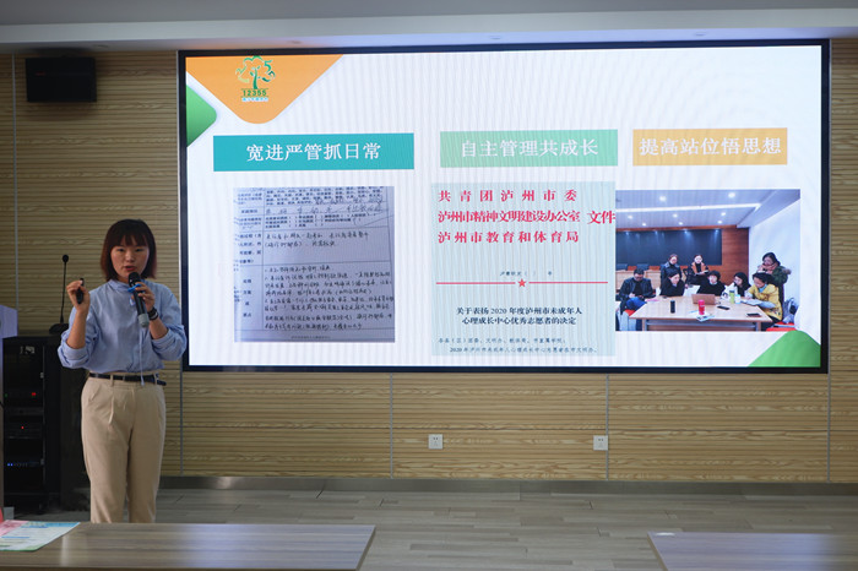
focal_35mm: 44
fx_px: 1048
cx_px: 429
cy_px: 286
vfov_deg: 30.5
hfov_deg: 44.5
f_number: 4.5
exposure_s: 1/85
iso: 200
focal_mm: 29.6
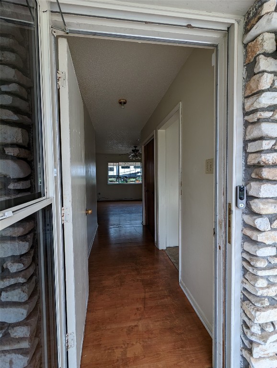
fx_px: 170
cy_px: 184
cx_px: 138
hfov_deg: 78.2
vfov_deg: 94.4
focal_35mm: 16
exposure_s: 1/141
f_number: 2.2
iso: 51
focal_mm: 2.35
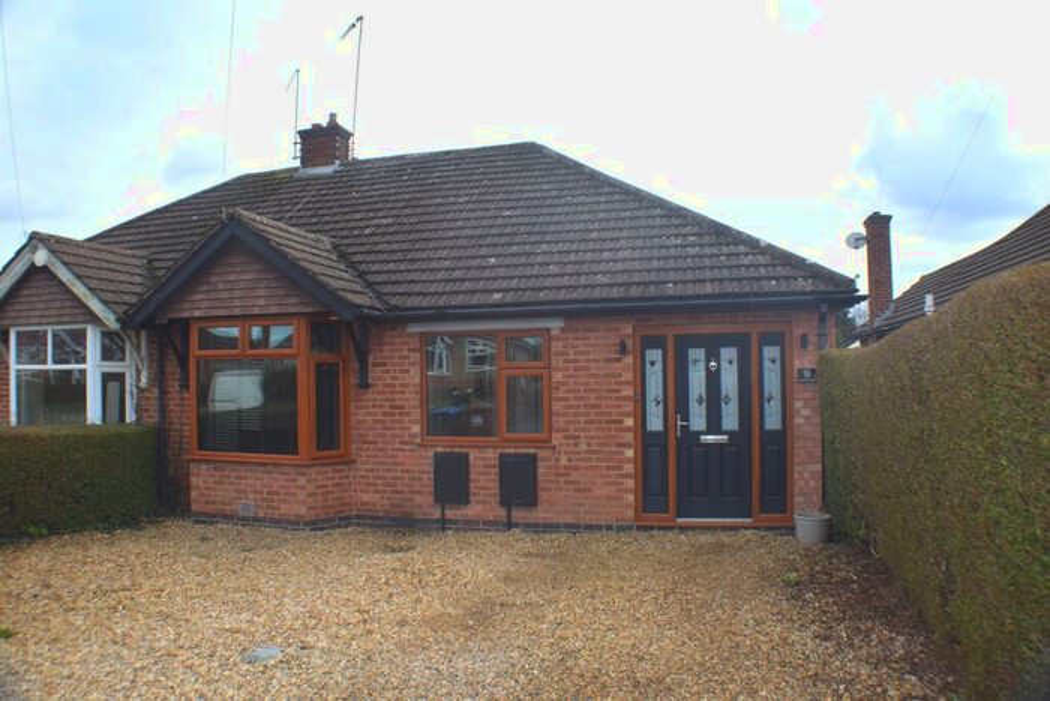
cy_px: 350
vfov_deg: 40.0
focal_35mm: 33
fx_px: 963
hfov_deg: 57.2
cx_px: 525
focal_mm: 22
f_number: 7.1
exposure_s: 1/200
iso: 100
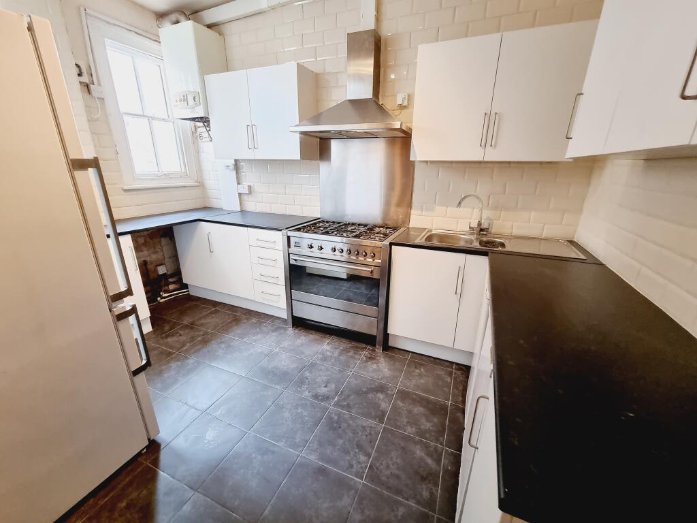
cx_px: 348
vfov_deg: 89.9
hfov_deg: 106.2
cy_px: 262
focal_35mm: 13
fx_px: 262
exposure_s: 1/50
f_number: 2.2
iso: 250
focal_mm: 2.2
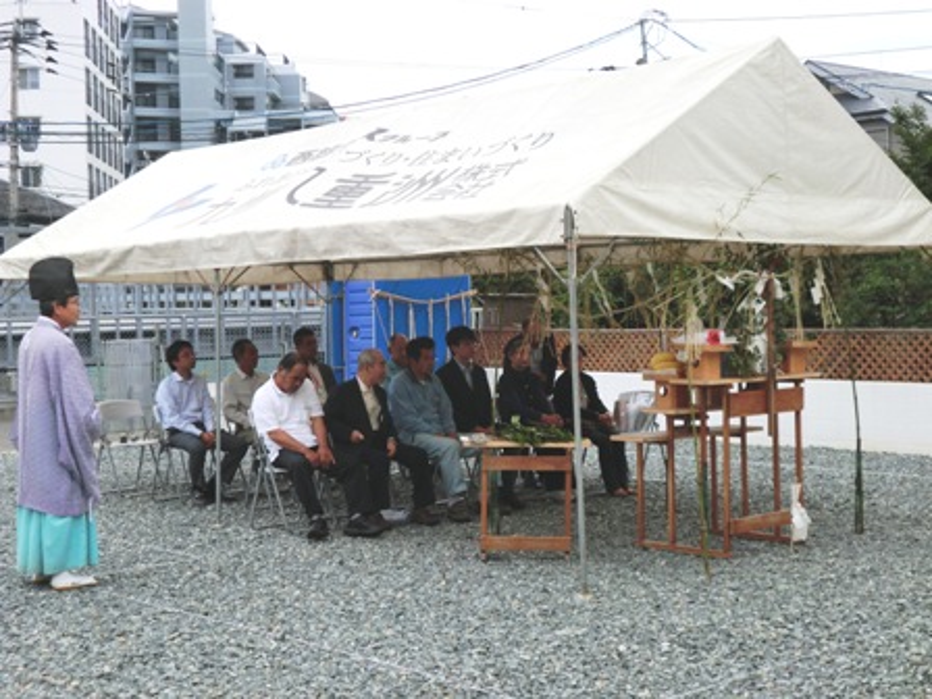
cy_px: 350
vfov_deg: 27.0
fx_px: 1454
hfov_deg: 35.5
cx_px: 466
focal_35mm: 54
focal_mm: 9.8
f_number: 4.5
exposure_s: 1/400
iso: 50
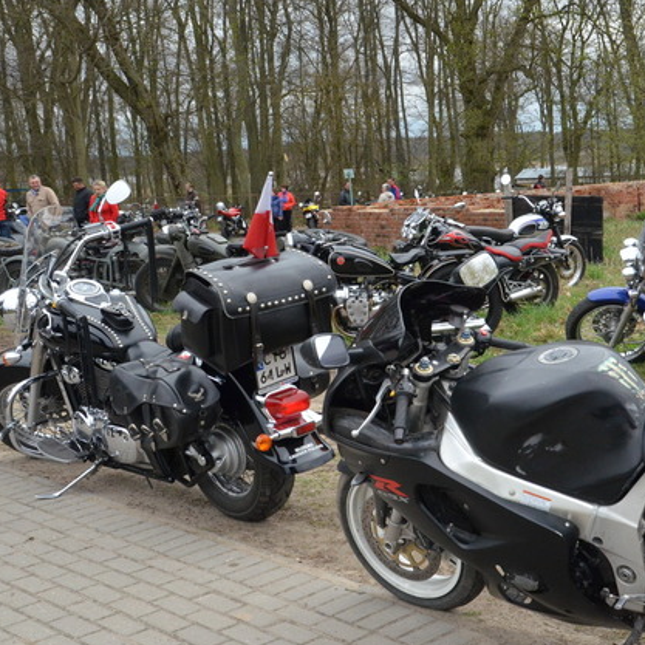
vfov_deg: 32.8
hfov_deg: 32.2
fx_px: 1096
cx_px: 487
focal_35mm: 52
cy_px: 362
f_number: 11
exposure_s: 1/500
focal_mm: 24
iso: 1600
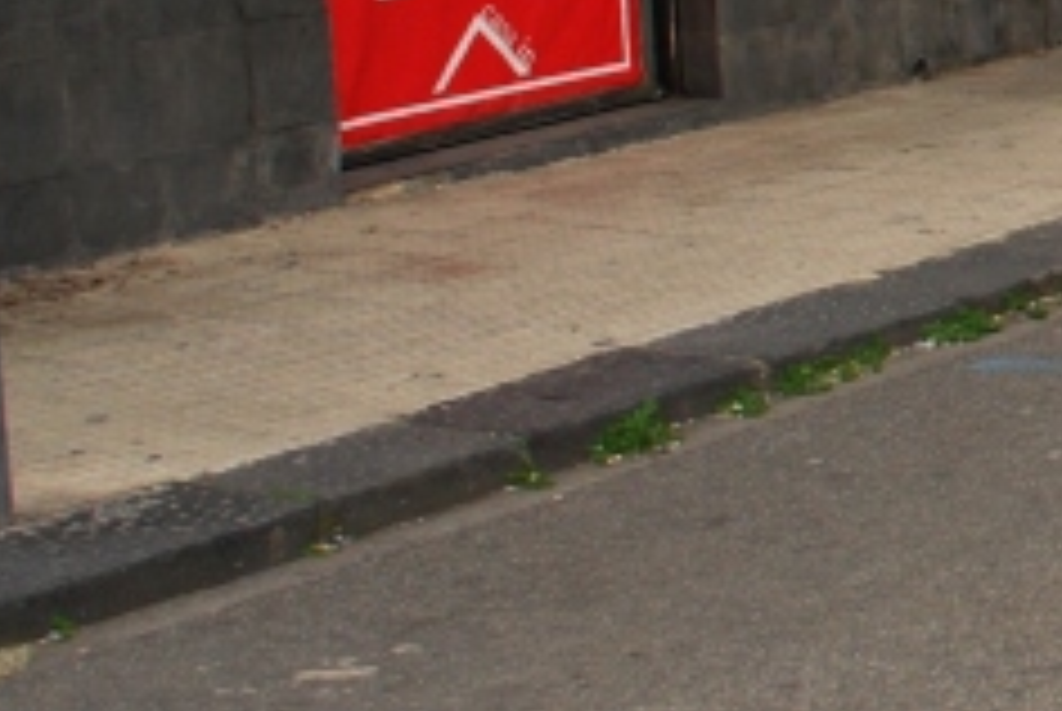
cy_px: -164
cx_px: 1971
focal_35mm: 117
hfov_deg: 15.0
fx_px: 3456
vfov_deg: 11.5
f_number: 5
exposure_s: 1/100
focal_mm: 18
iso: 200
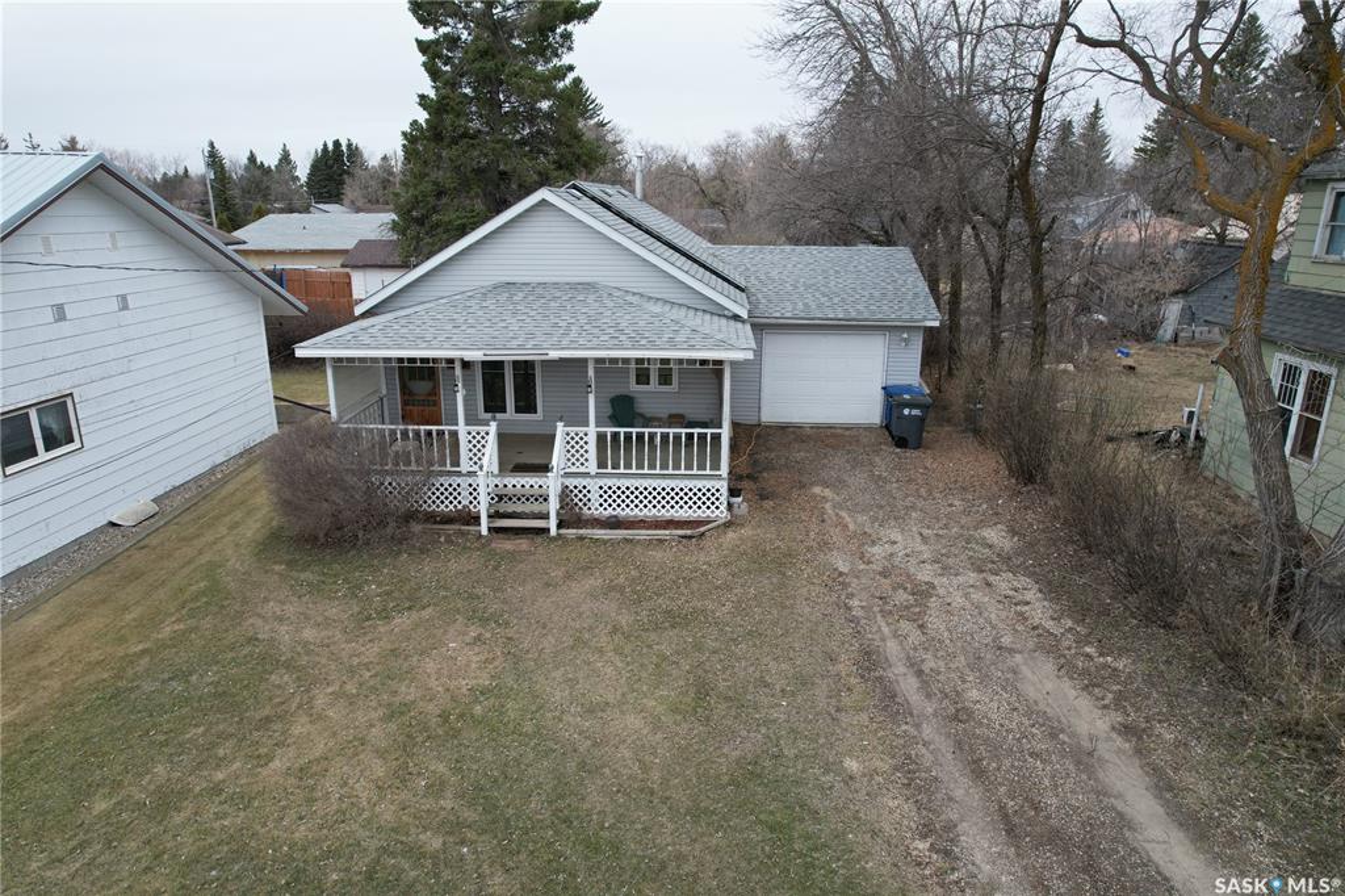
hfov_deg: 78.6
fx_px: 822
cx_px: 672
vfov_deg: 57.2
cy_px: 448
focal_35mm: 22
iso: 200
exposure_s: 1/640
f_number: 2.8
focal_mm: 8.38
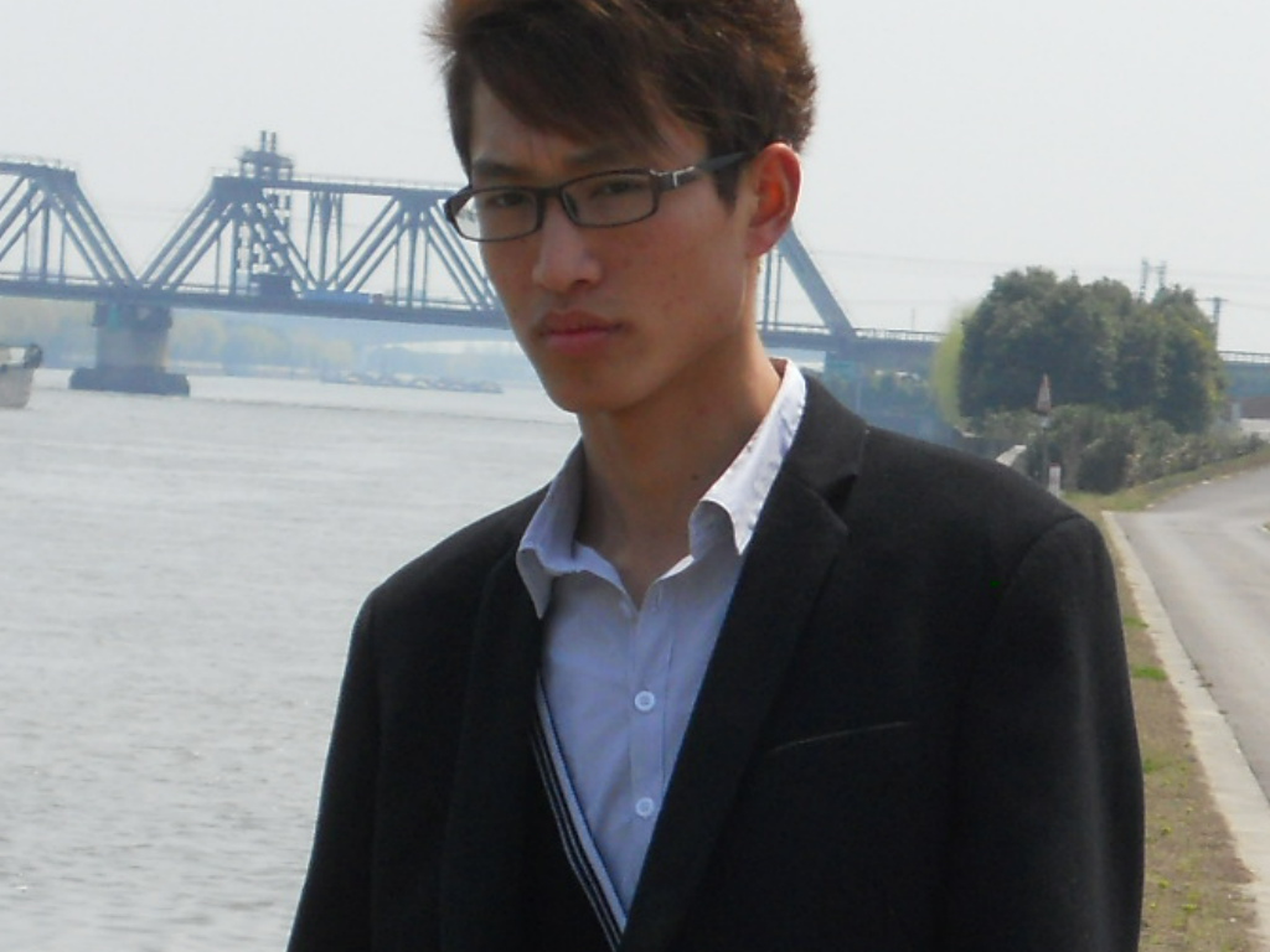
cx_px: 635
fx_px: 2385
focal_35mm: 65
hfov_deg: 29.8
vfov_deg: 22.6
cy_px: 476
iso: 80
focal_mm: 11.7
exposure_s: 1/500
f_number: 5.3
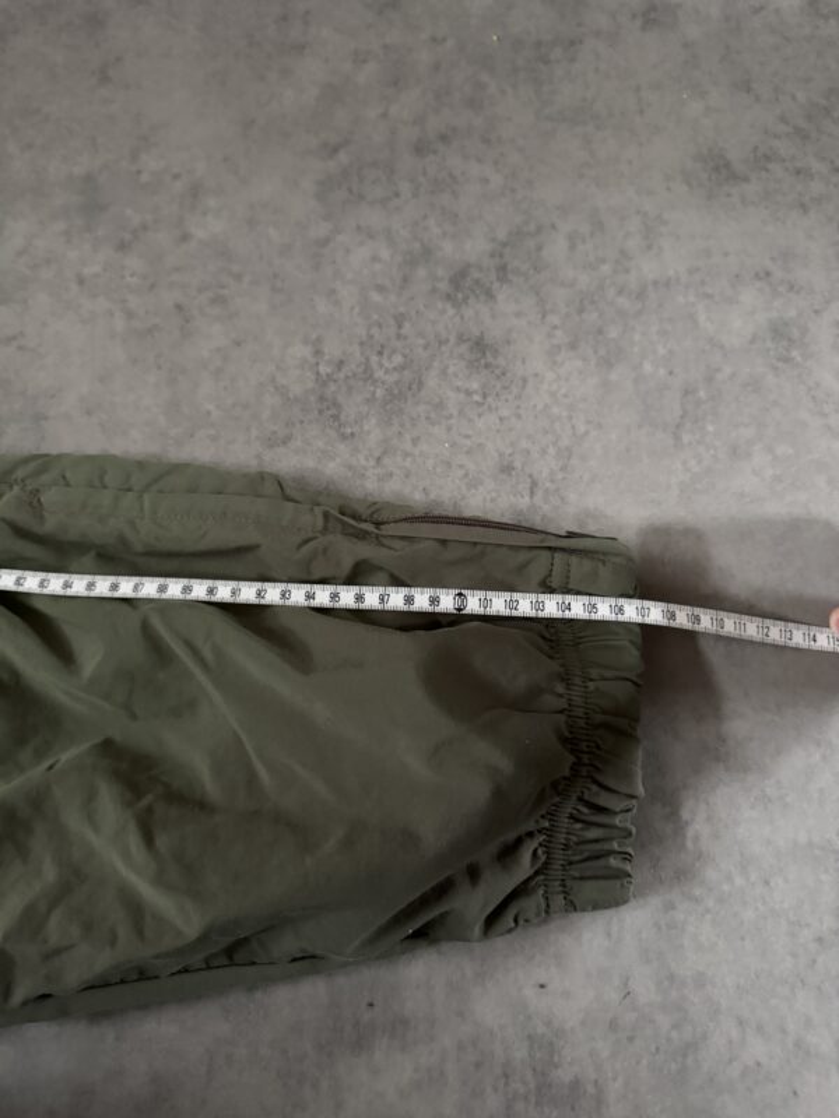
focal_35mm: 24
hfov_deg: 56.8
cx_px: 420
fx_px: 776
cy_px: 559
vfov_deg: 71.6
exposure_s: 1/32
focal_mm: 6.76
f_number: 1.78
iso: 1000
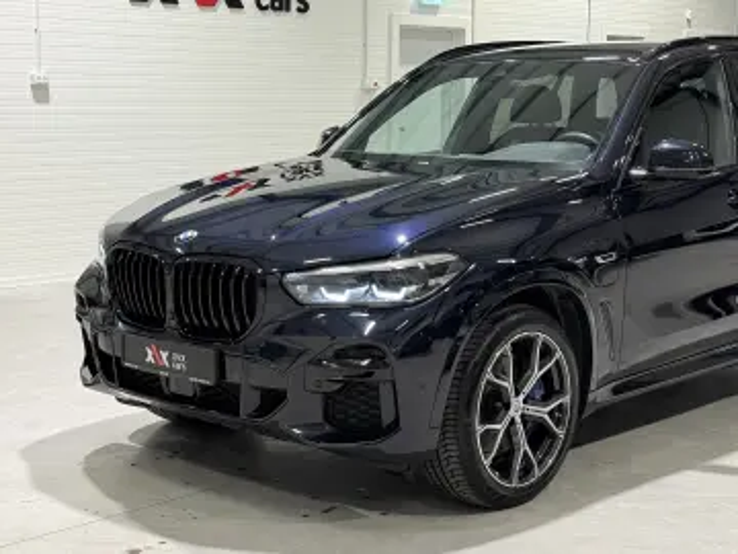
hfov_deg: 39.7
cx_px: 369
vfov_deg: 30.3
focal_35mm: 48
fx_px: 1023
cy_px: 277
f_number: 1.78
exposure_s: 1/49
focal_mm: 6.76
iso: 100
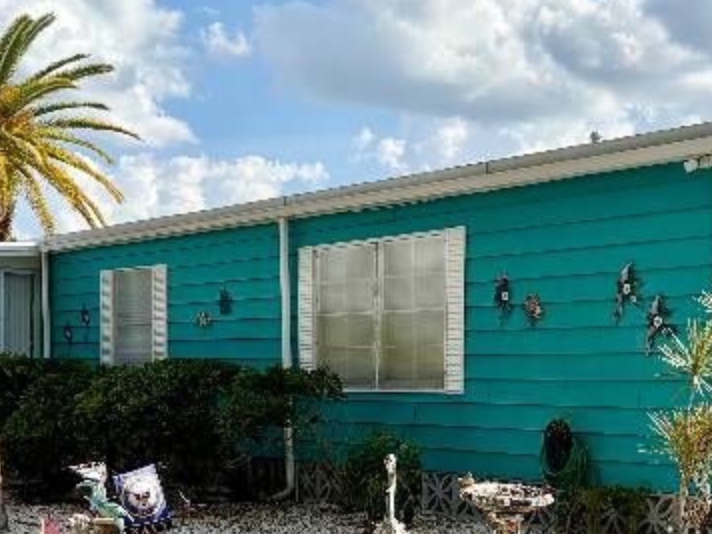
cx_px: 494
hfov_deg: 30.9
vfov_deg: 23.3
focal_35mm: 62
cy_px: 435
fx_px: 1275
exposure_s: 1/4950
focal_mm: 5.96
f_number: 1.6
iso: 50
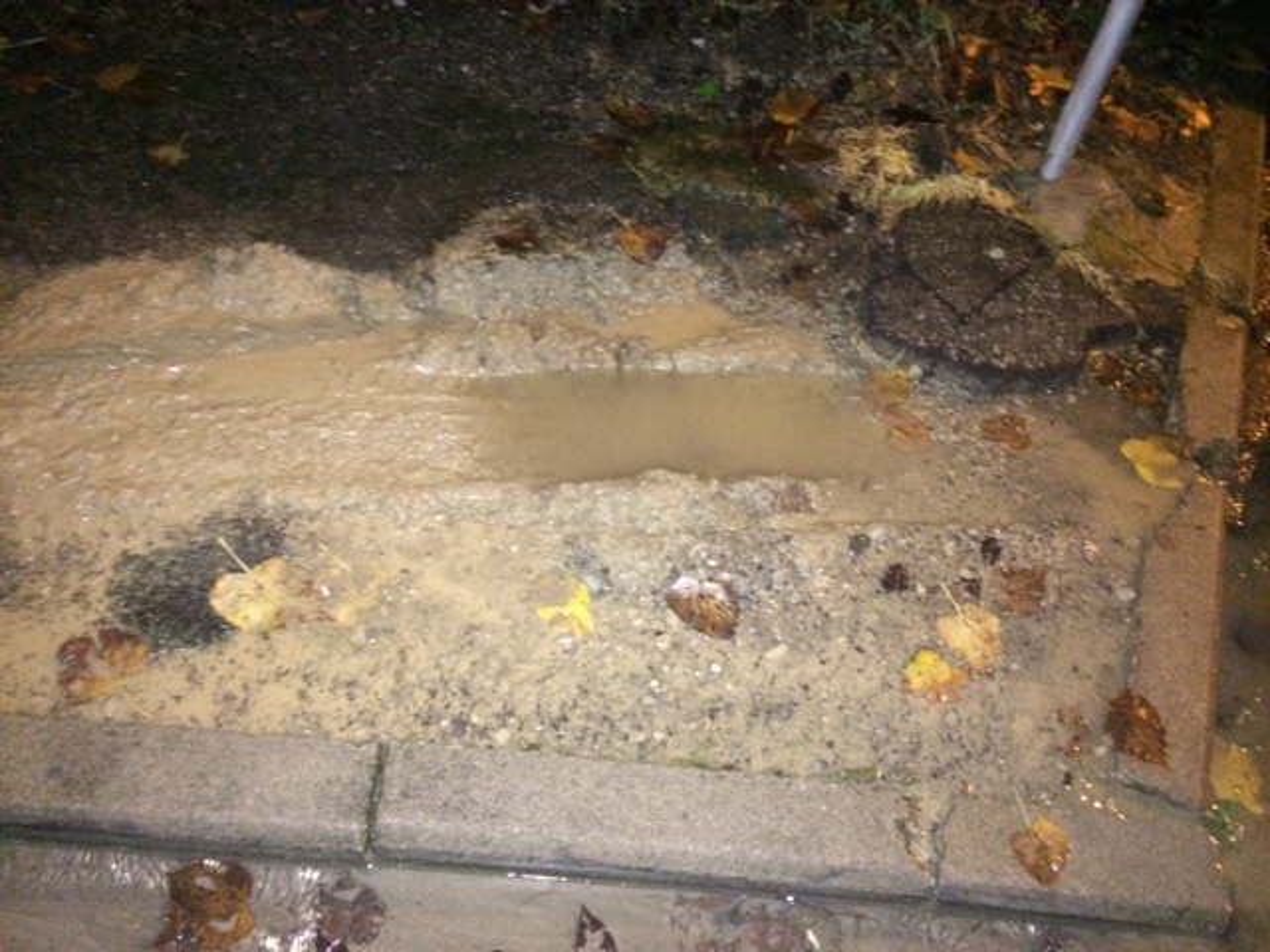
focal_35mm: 29
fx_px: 1064
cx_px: 635
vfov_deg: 48.2
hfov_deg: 61.7
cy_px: 476
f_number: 2.2
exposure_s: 1/17
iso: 800
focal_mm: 4.15
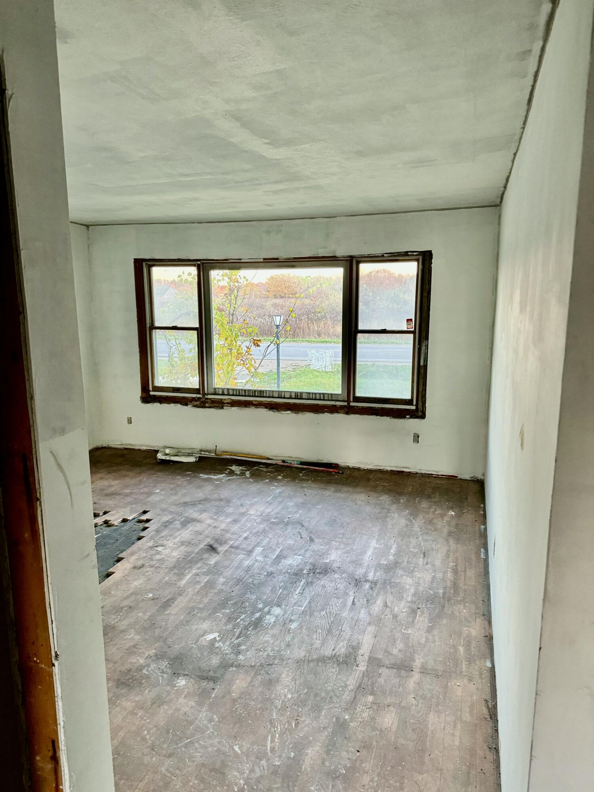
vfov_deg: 71.6
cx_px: 297
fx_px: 549
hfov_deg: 56.8
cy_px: 396
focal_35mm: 24
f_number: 1.78
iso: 400
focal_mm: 6.76
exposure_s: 1/60
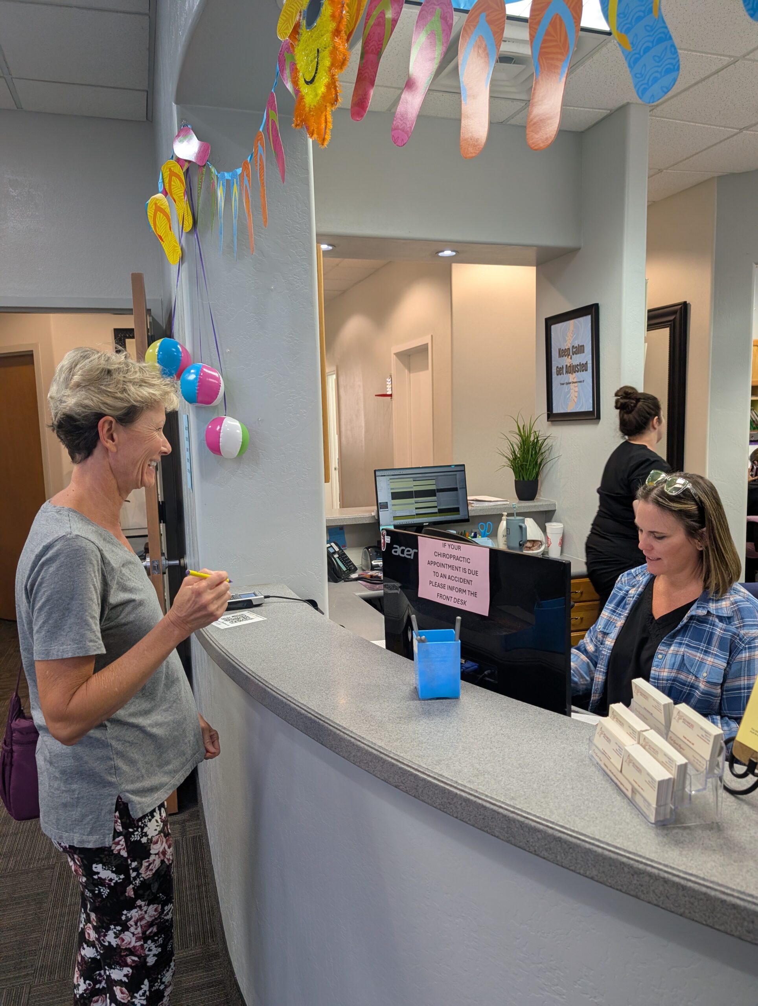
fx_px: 699
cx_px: 379
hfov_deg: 56.9
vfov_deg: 71.5
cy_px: 503
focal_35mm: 24
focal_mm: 6.9
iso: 175
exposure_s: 1/75.9
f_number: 1.68
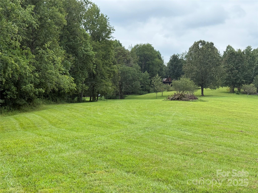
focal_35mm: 48
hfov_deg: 39.7
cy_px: 96
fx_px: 358
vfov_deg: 30.3
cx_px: 129
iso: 100
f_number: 1.78
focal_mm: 6.76
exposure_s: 1/2088
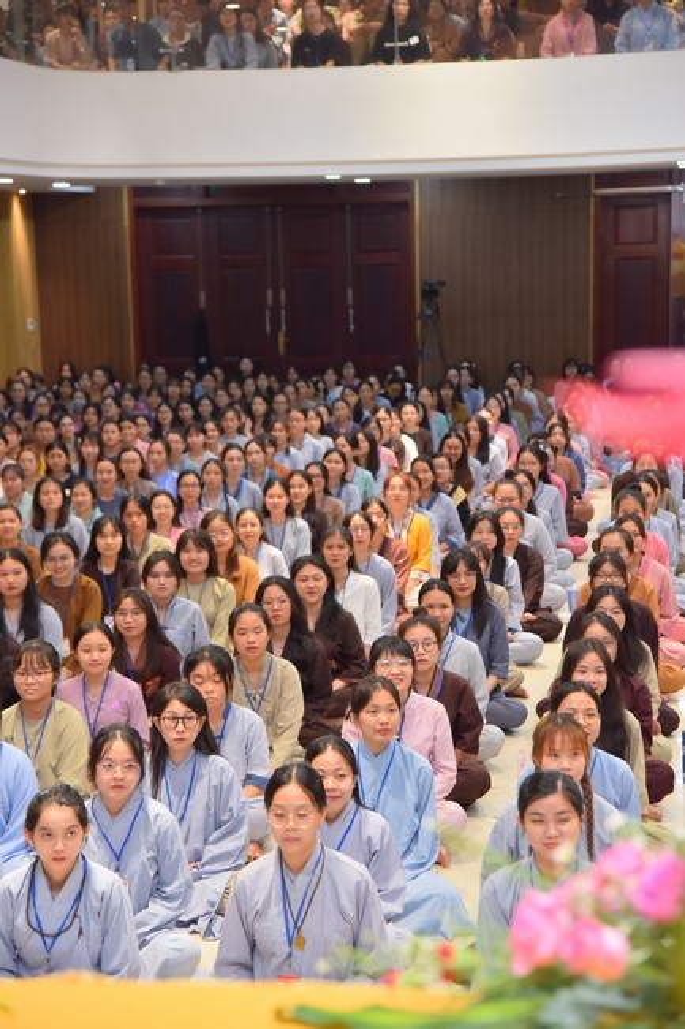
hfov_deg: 17.5
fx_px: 2227
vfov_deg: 26.0
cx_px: 342
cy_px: 514
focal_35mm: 78
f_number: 5
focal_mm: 78
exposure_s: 1/100
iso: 1250
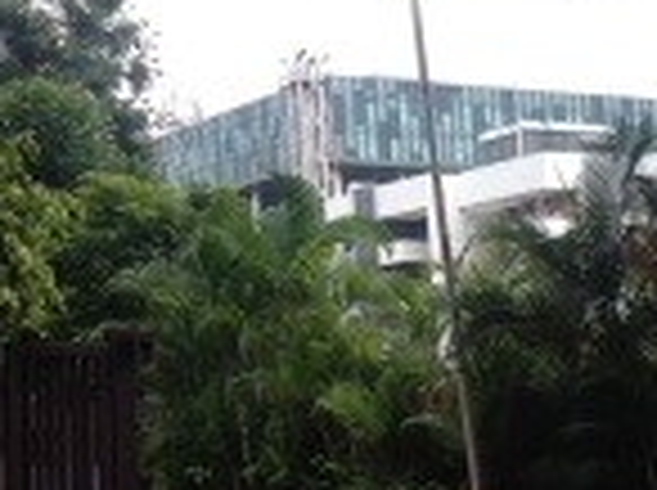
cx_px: 54
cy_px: 139
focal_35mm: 96
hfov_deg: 20.0
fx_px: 1819
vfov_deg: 15.3
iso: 50
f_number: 2.4
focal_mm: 4.28
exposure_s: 1/310
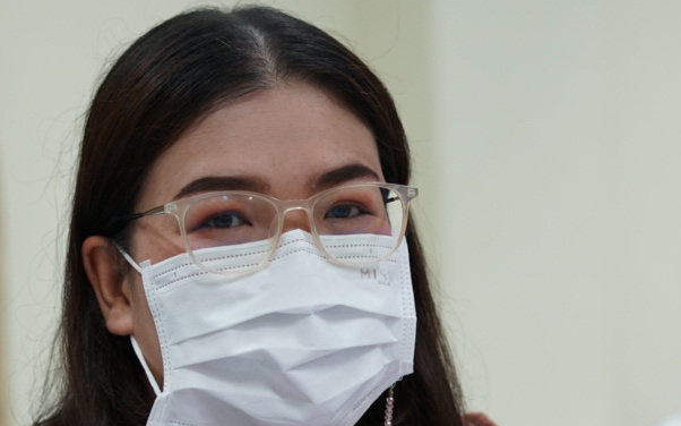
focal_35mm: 137
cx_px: 407
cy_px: 531
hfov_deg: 15.2
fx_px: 2542
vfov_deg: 9.4
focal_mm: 50
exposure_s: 1/125
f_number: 2.2
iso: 400
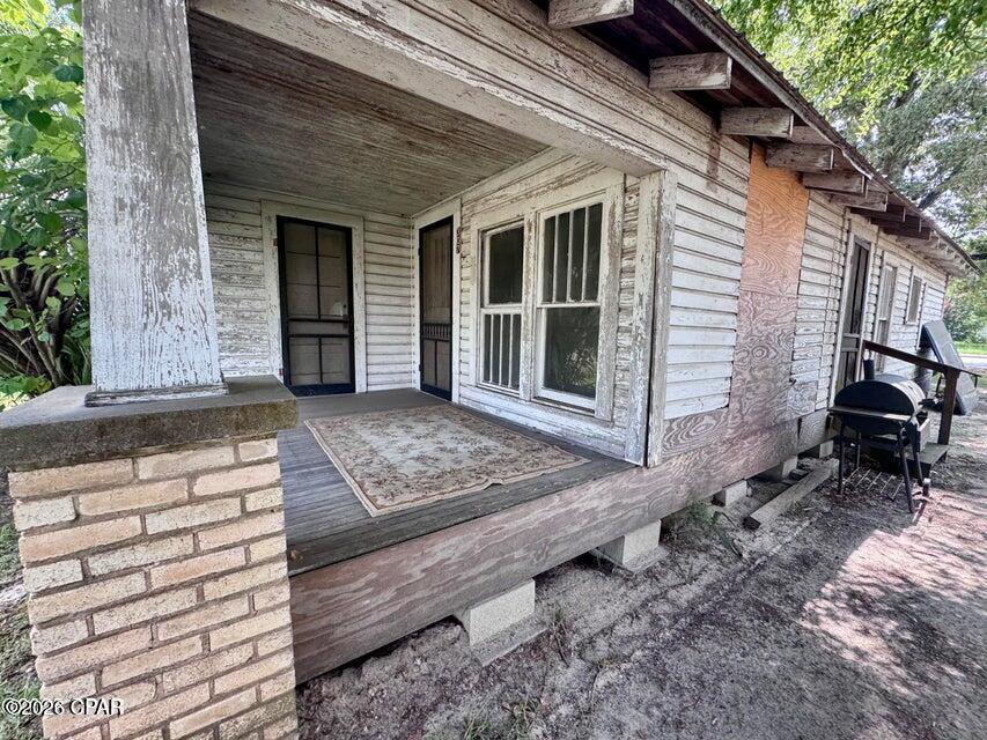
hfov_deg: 102.1
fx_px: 399
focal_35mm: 14
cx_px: 494
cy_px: 370
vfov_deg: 85.7
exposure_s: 1/99
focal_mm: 2.22
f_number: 2.2
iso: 50
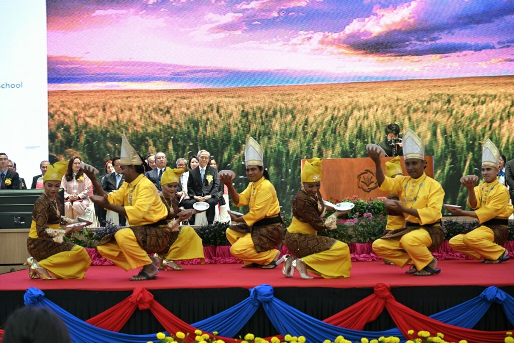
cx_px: 257
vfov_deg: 20.9
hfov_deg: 31.0
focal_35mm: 65
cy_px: 172
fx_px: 928
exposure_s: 1/161
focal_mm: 65
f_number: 4.5
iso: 1000
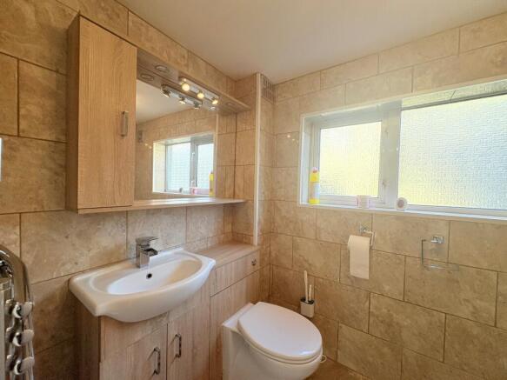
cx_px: 254
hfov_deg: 102.1
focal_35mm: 14
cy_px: 190
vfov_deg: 85.7
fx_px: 205
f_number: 2.2
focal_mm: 2.22
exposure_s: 1/100
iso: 160
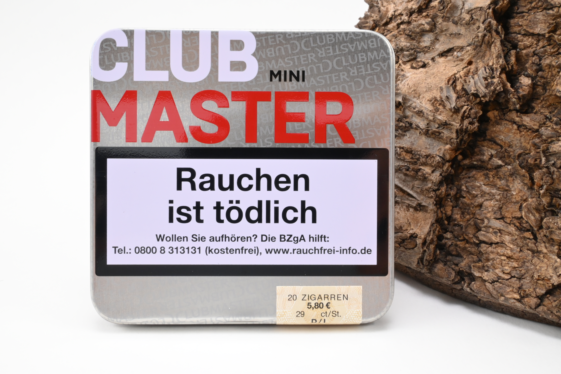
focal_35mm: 37
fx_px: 573
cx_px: 280
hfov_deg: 52.2
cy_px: 187
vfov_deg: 36.2
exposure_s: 1/15
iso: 640
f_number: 22
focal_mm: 24.5
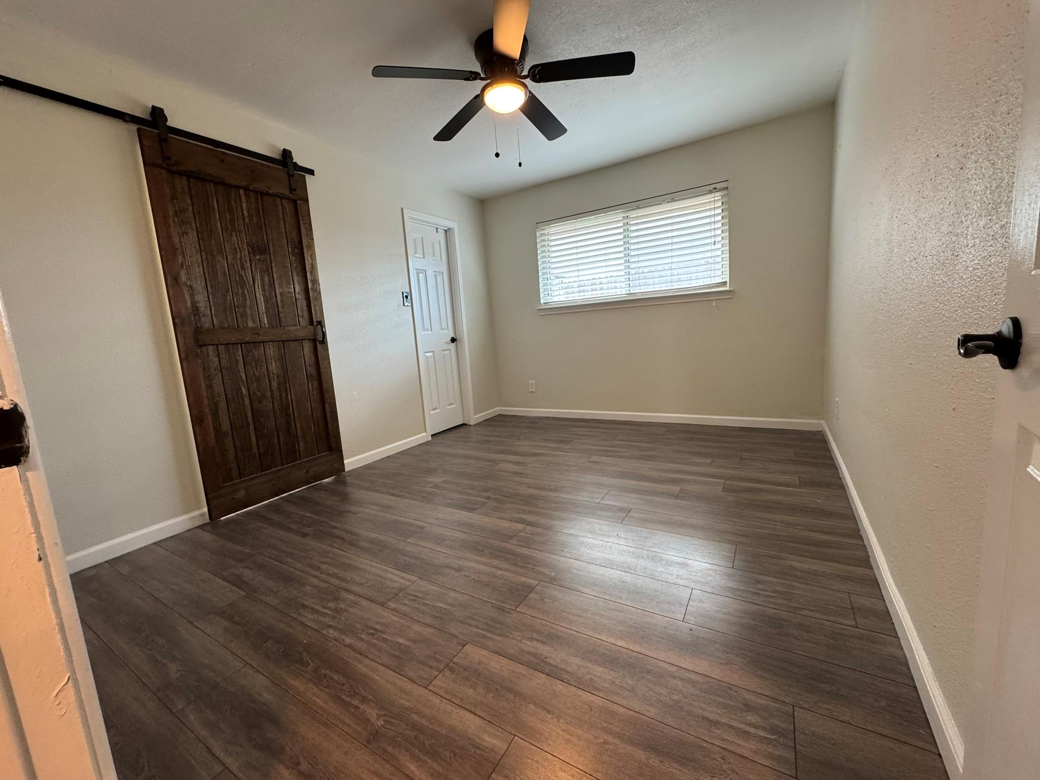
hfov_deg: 102.1
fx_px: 421
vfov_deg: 85.7
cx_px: 520
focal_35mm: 14
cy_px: 390
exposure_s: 1/60
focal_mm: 2.22
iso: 250
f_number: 2.2
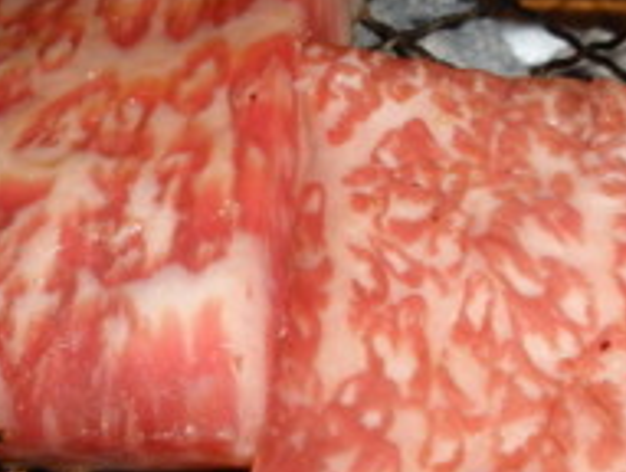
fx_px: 1576
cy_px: 177
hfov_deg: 22.5
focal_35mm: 87
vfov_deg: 17.0
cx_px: 321
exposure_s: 1/30
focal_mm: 6.6
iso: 200
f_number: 10
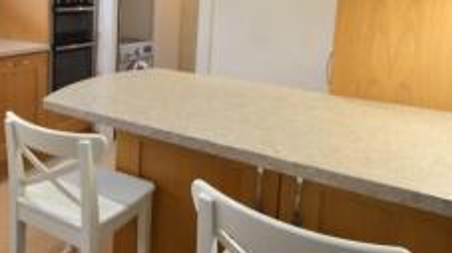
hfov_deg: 54.5
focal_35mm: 33
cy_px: 29
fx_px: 395
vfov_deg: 33.7
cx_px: 76
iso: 125
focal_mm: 10
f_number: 4.5
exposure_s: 1/15
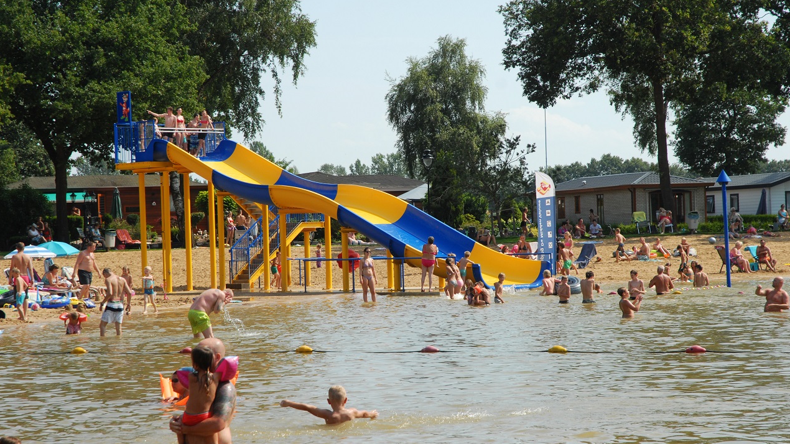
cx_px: 394
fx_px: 2325
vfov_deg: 10.9
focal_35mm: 111
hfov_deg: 19.3
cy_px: 219
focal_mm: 70
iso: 200
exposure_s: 1/320
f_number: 9
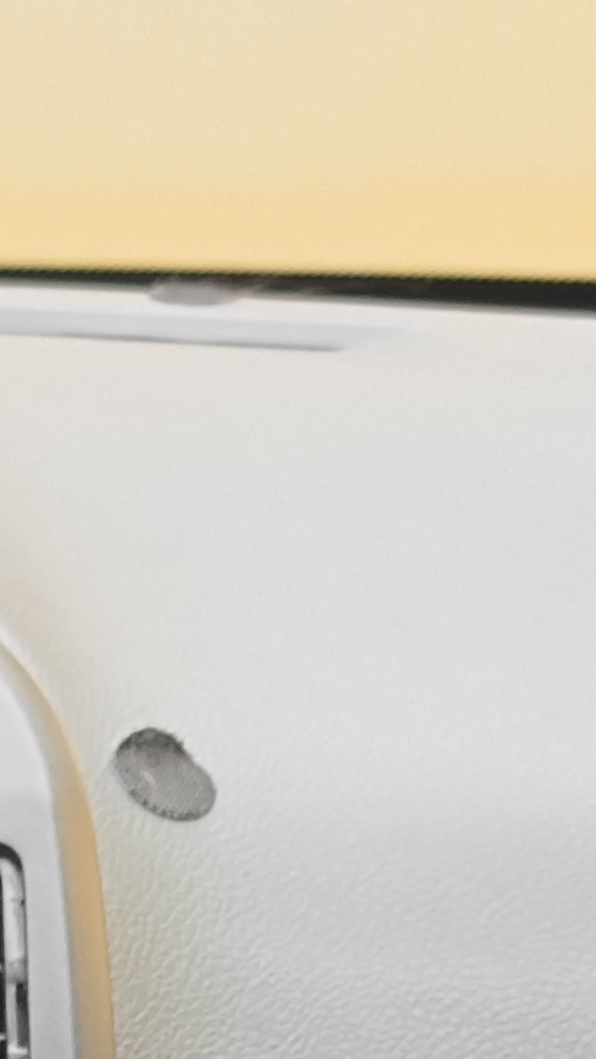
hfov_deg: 5.2
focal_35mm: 227
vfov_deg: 8.9
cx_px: -829
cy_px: 2187
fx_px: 6373
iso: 200
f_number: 1.9
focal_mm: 8.7
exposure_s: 1/25
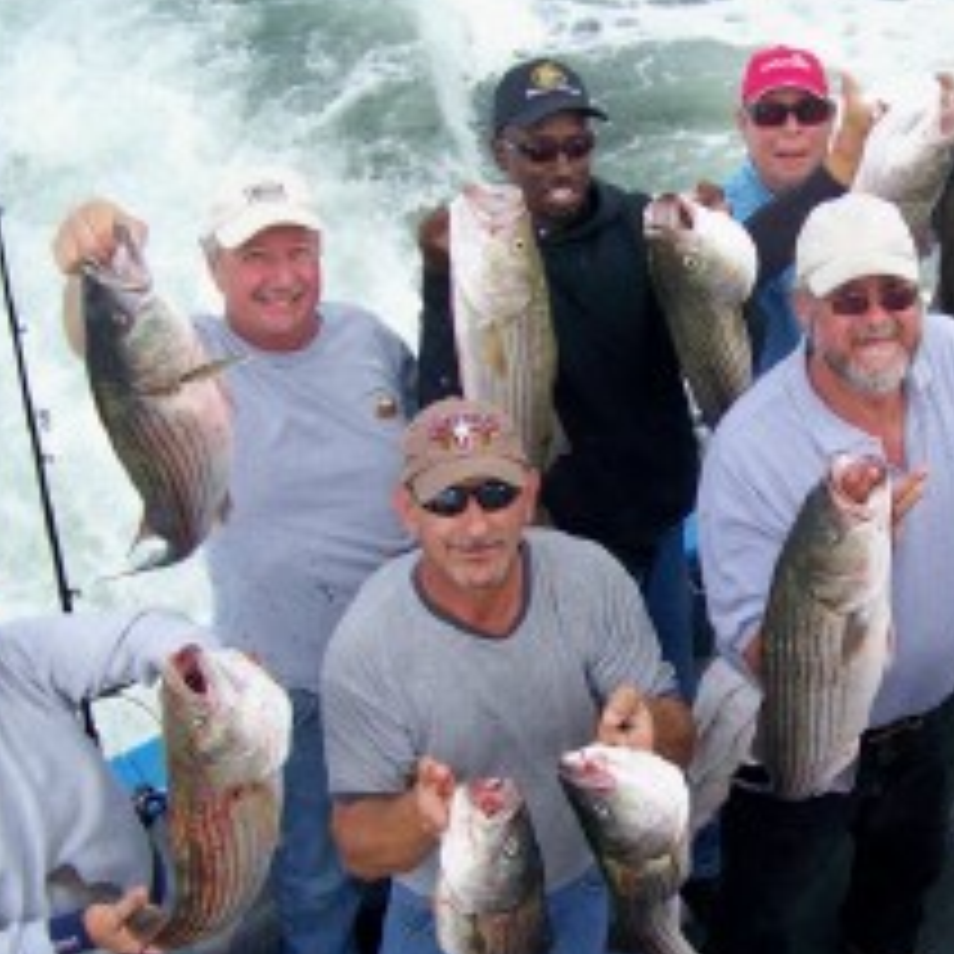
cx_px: 760
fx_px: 1871
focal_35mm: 60
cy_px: 536
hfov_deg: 28.0
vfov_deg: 28.6
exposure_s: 1/320
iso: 64
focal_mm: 5.85
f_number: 2.8
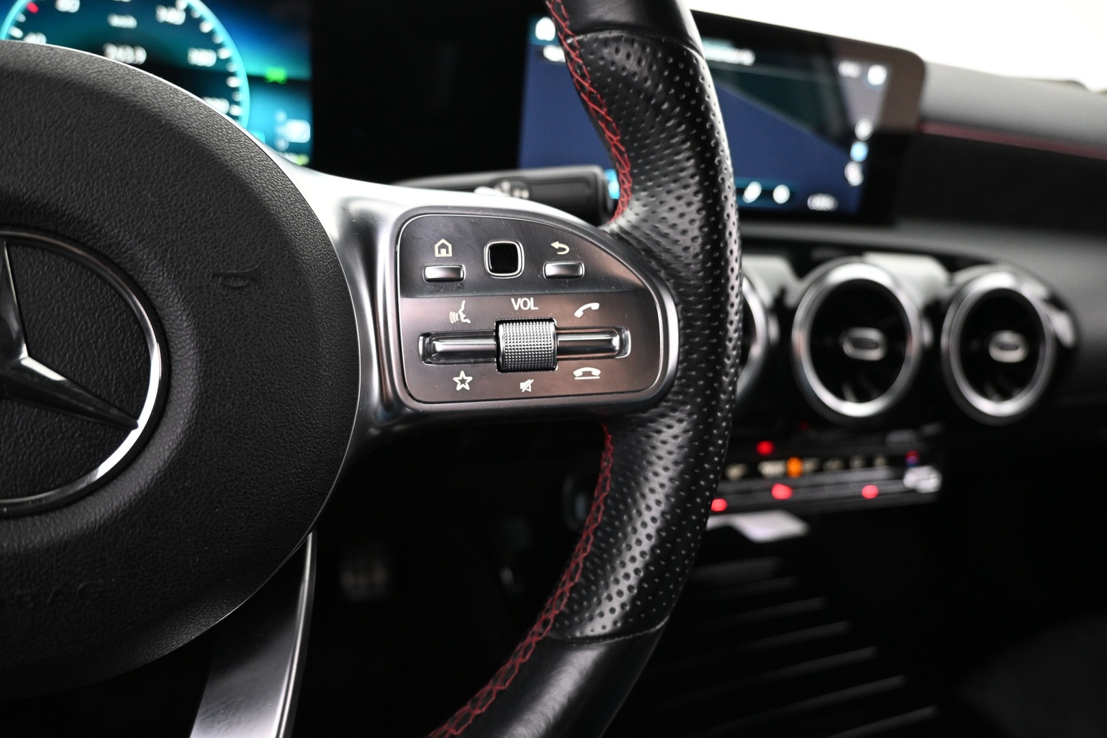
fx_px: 738
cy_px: 369
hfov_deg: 73.7
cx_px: 554
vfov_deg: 53.1
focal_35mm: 24
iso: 1600
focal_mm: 16
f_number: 3.5
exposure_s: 1/20
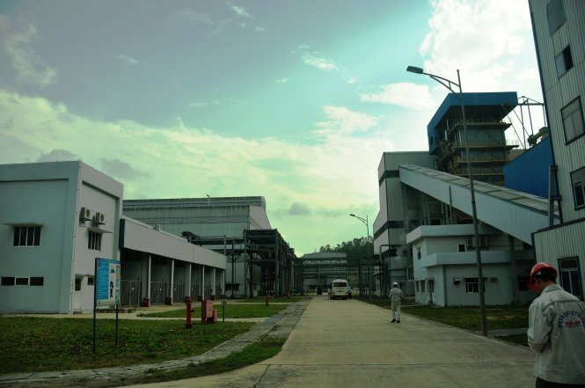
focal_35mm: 27
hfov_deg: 67.5
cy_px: 194
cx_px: 292
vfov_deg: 47.8
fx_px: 438
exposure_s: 1/2500
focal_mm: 18
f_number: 3.5
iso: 320
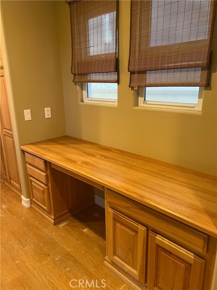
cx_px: 108
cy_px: 145
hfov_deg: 53.1
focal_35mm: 26
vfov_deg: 67.3
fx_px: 217
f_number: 1.5
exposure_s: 1/60
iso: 125
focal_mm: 5.7
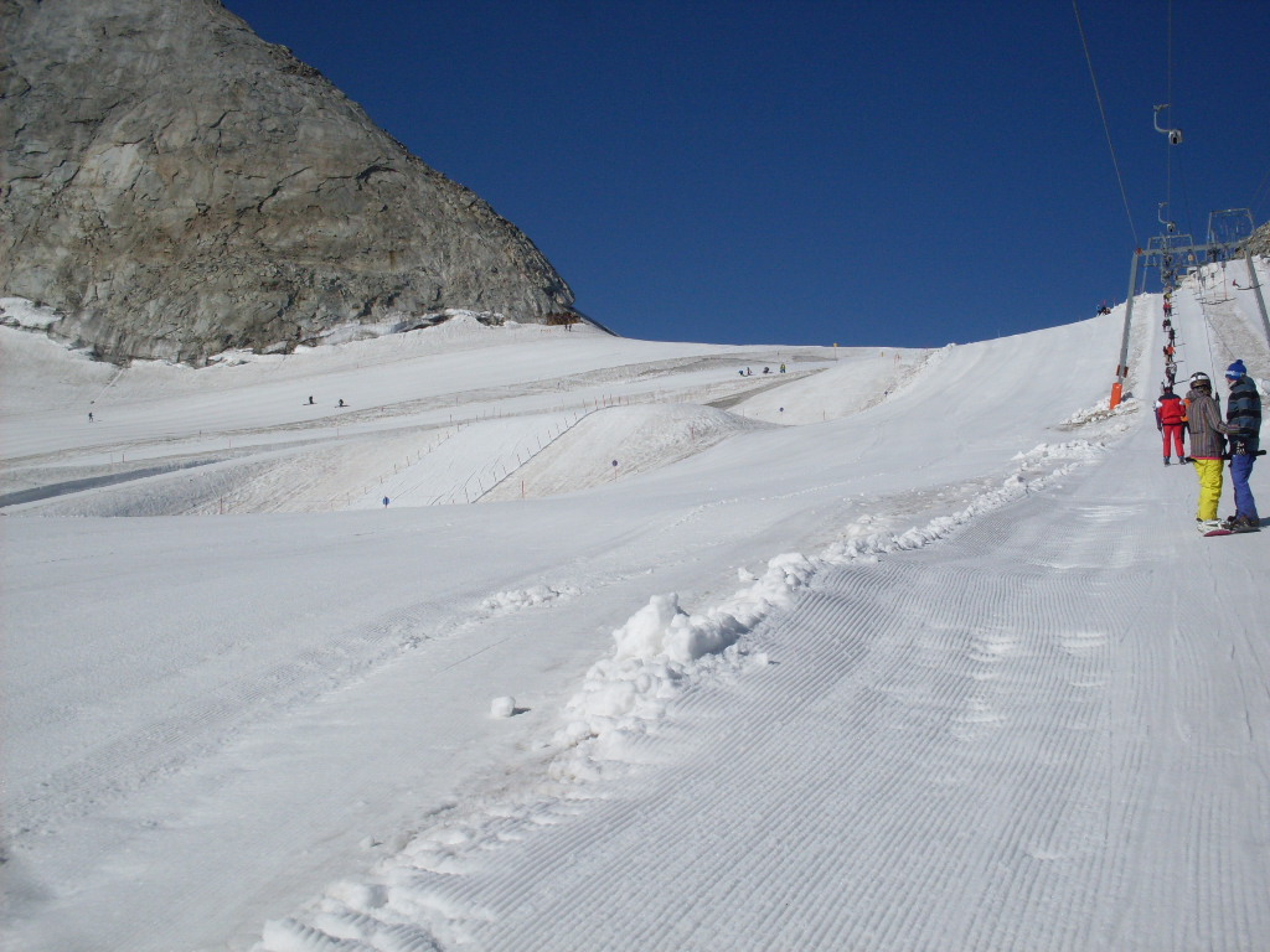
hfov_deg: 49.0
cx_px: 635
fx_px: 1394
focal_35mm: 38
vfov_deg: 37.7
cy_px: 476
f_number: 8.4
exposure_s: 1/750
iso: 80
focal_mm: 6.3
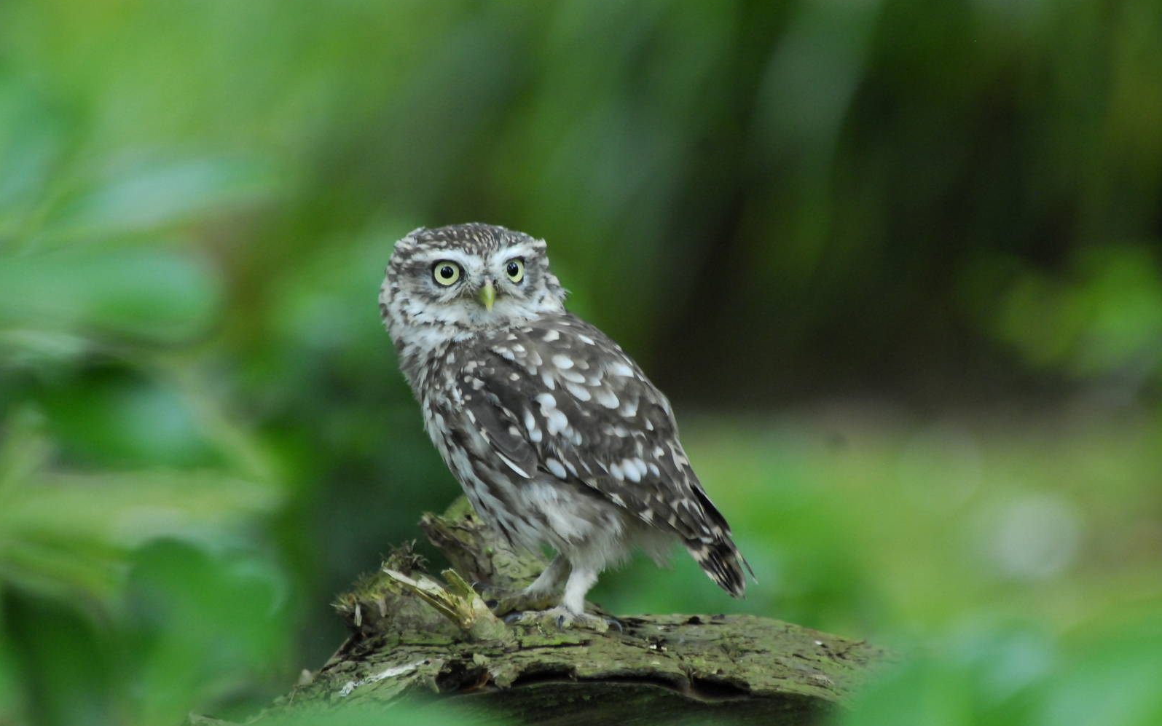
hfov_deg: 3.4
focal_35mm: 614
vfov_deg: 2.1
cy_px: 380
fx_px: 19445
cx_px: 580
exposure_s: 1/100
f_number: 5.6
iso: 1000
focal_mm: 400
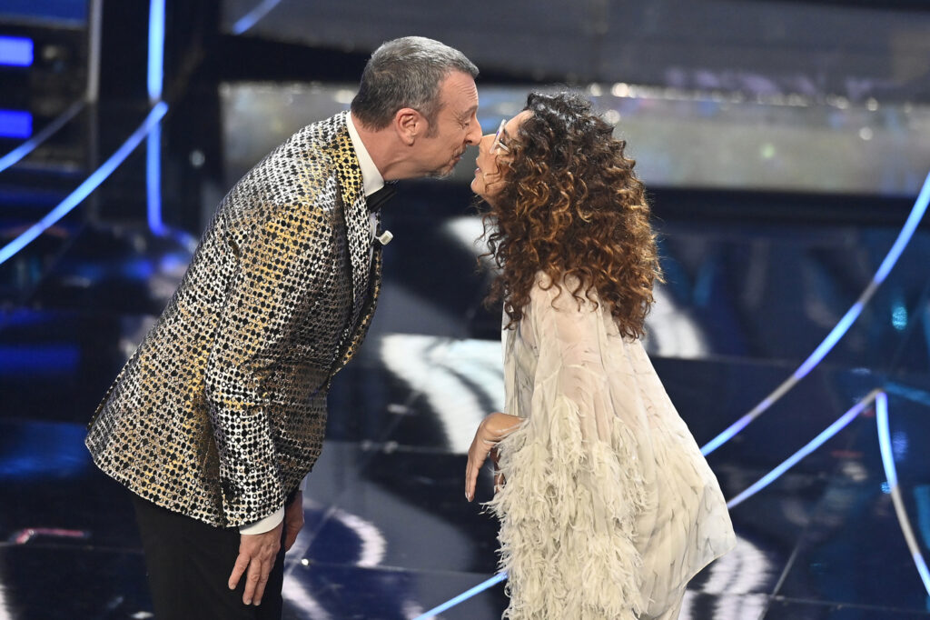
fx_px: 7747
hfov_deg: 6.9
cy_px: 310
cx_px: 465
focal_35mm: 300
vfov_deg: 4.6
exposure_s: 1/500
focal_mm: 300
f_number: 3.5
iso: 4000
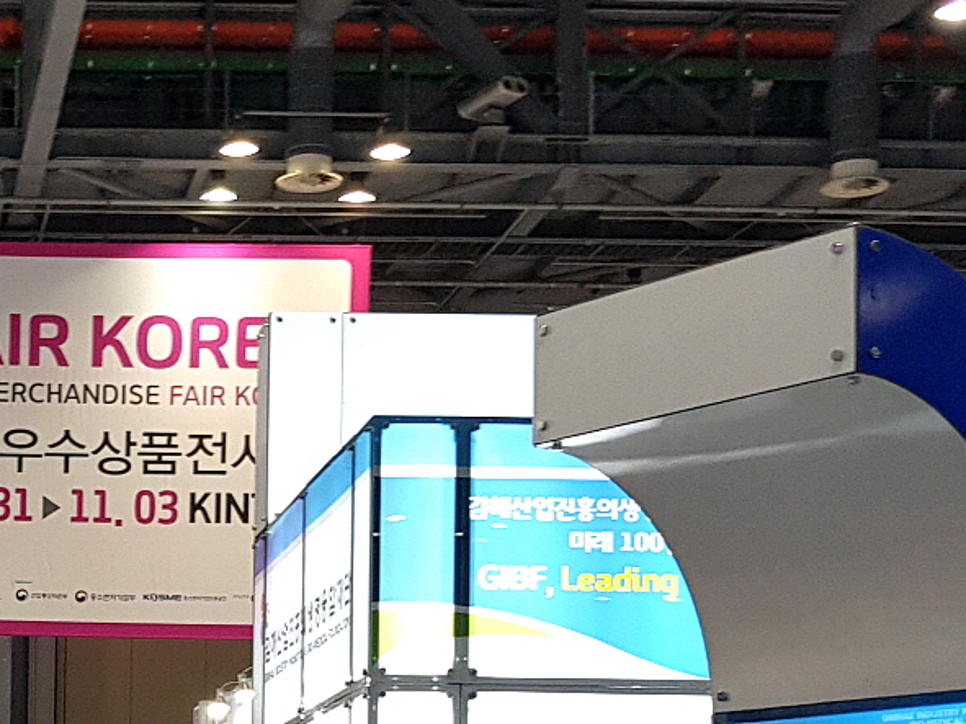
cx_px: -150
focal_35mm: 88
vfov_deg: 16.1
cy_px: 865
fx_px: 2455
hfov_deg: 20.9
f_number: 1.7
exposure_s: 1/60
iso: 80
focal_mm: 4.2
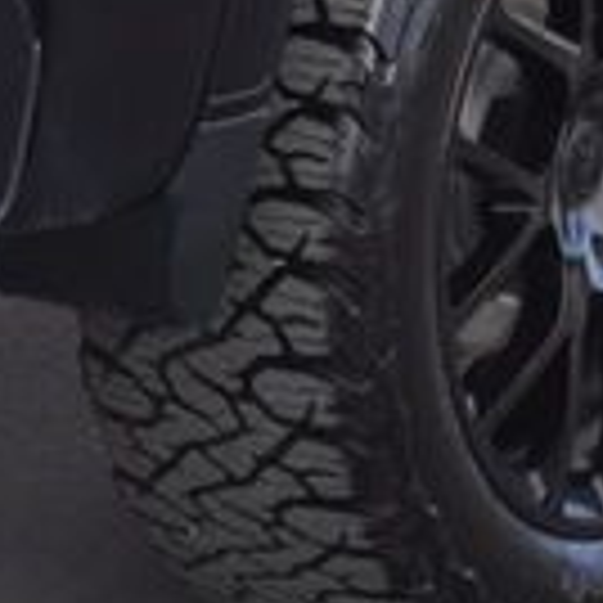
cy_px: -428
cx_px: 112
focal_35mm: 263
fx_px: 5188
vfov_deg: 6.5
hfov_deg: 6.6
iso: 100
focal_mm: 27
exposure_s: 1/100
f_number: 7.1
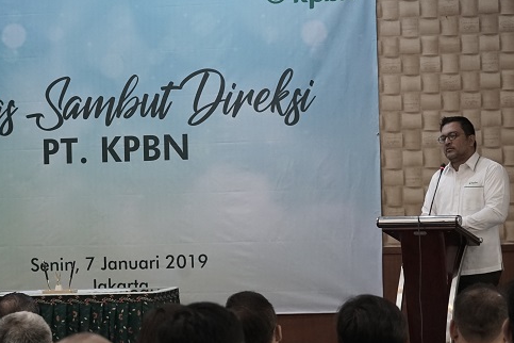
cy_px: 239
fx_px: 1656
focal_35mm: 116
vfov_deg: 11.8
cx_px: 260
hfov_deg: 17.6
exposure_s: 1/80
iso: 2500
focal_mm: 70
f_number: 5.6
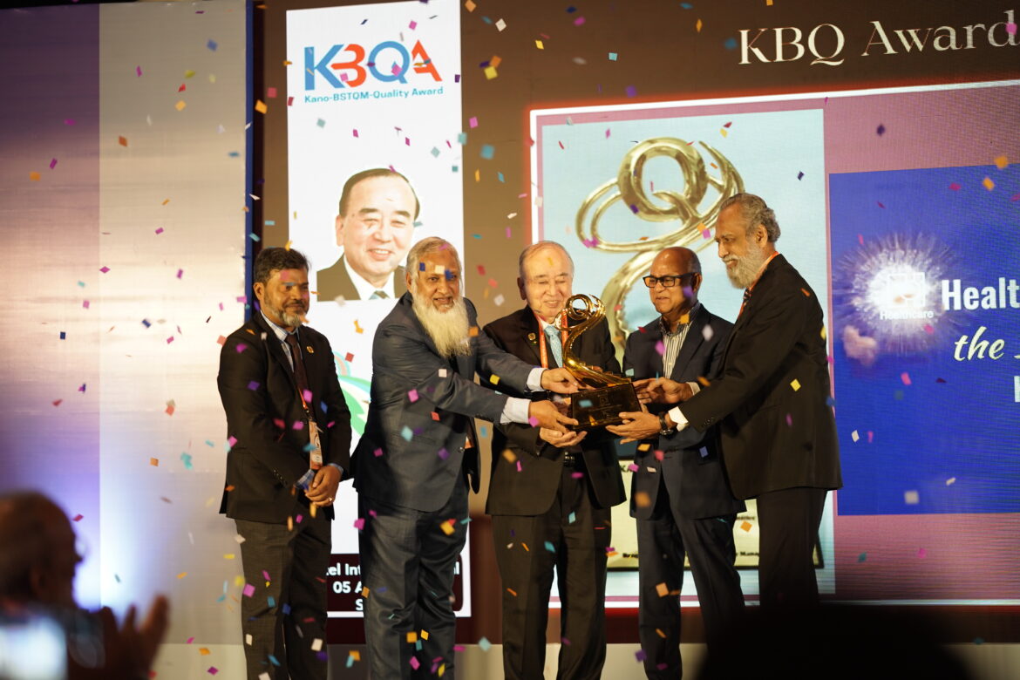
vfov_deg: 16.1
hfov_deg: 23.9
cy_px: 340
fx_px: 2408
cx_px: 510
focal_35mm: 85
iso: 320
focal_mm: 85
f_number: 1.4
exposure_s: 1/160
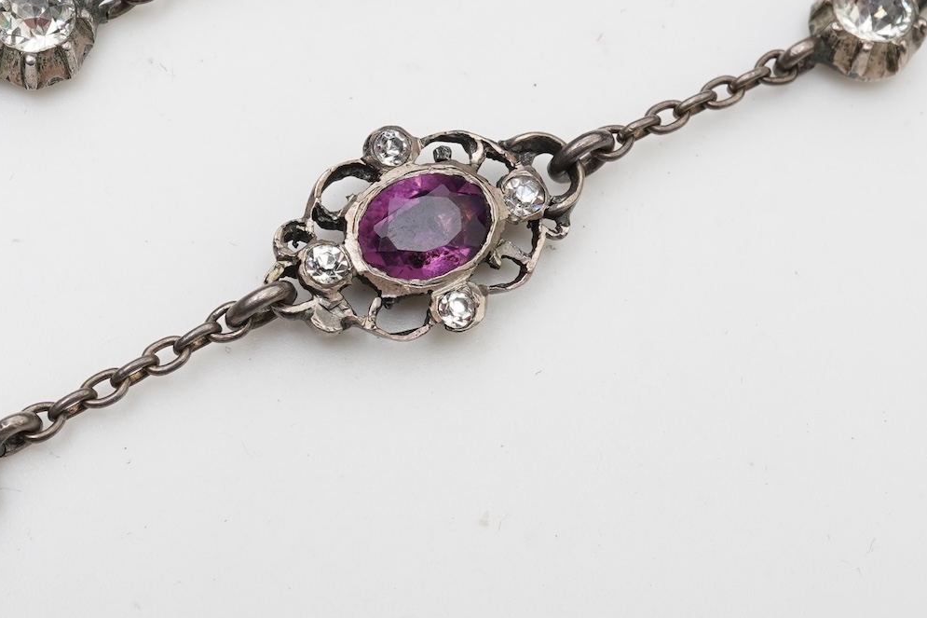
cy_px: 142
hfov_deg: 22.8
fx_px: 2291
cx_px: 375
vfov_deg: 15.3
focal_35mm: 89
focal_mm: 30
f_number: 20
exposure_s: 1/125
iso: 640
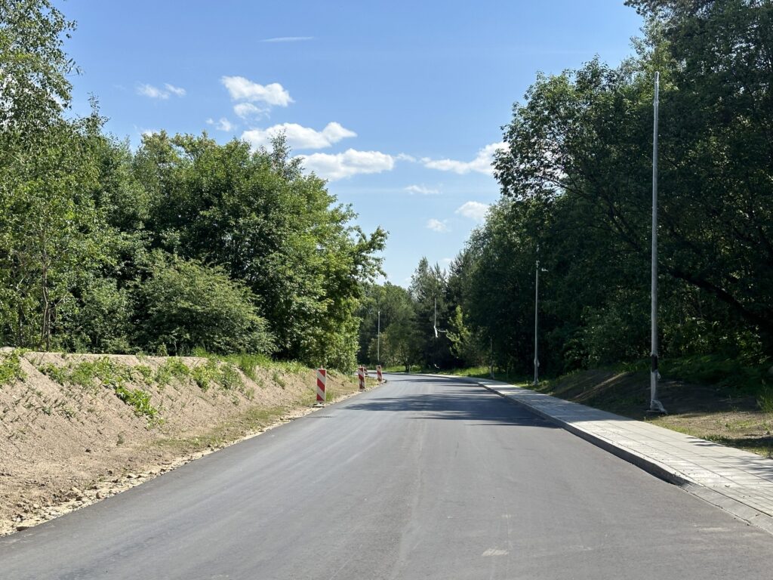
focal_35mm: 48
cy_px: 290
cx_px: 386
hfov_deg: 39.7
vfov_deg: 30.3
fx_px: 1072
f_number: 1.78
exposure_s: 1/4184
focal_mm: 6.86
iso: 64
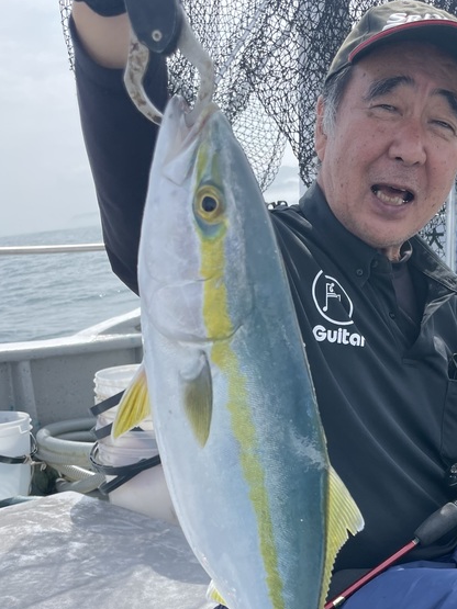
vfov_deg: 45.5
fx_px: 704
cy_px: 442
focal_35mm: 40
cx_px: 308
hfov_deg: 35.6
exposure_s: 1/1742
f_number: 1.6
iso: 32
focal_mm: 4.2
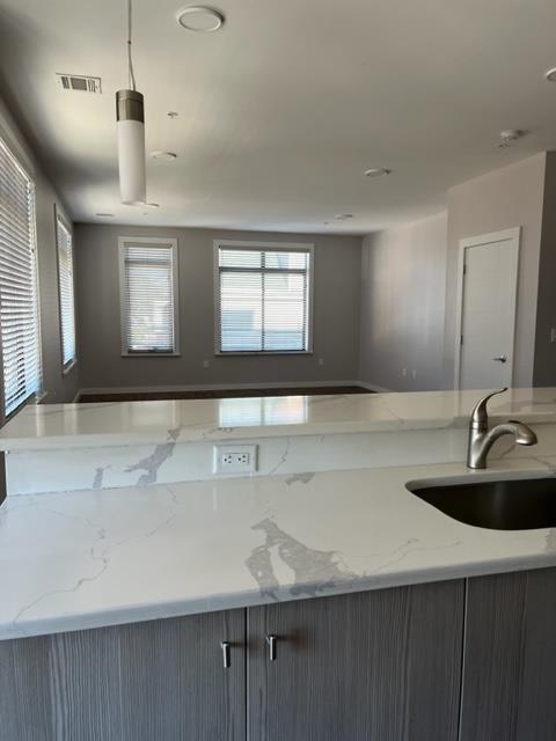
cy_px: 370
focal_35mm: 26
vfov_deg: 67.3
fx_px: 557
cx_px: 278
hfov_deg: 53.1
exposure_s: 1/121
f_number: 1.6
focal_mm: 5.1
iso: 100
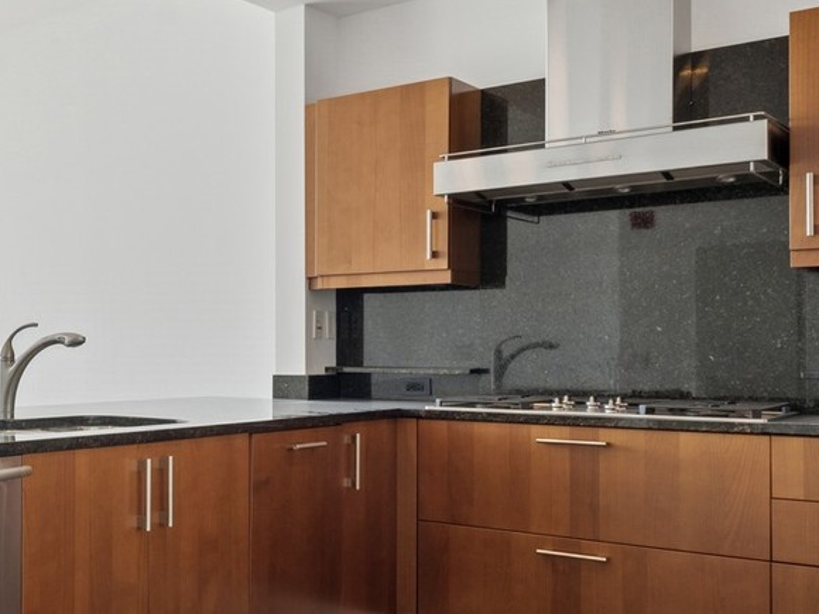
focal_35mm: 43
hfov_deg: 34.7
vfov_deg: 33.5
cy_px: 364
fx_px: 1017
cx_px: -169
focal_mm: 16
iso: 320
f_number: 8
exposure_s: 1/200
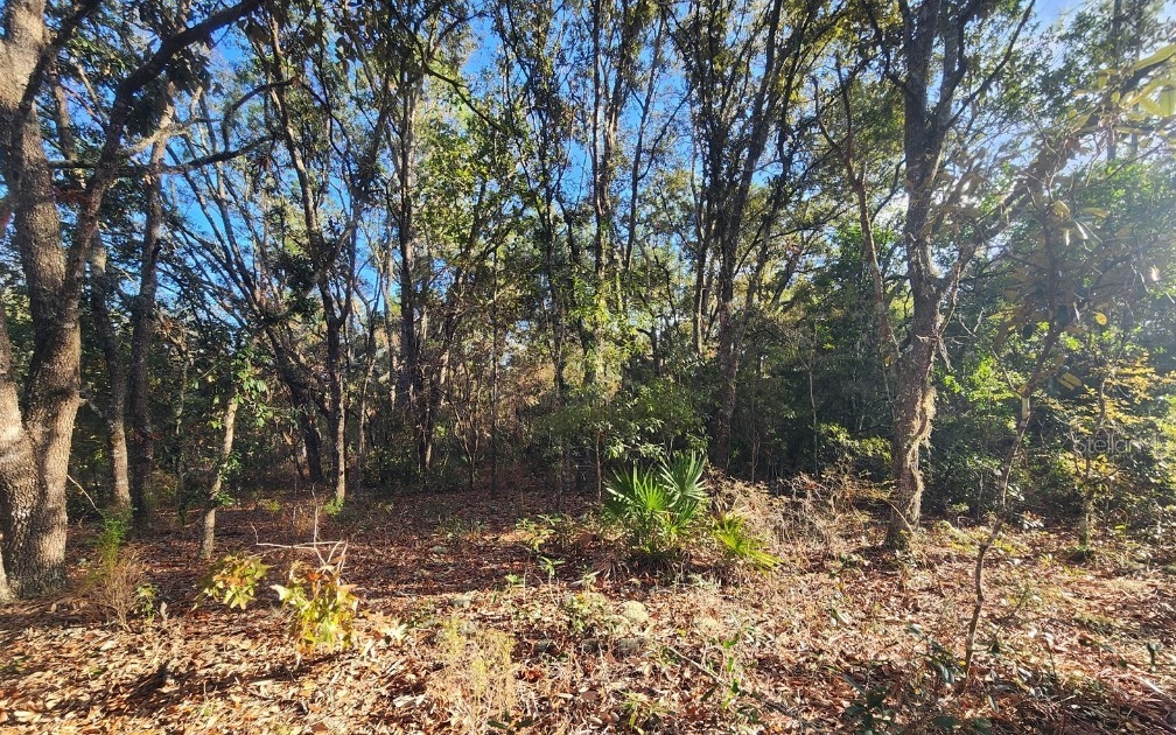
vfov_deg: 77.7
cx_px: 587
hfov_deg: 105.3
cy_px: 443
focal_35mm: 14
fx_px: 449
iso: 50
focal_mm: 2.2
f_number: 2.2
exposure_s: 1/207
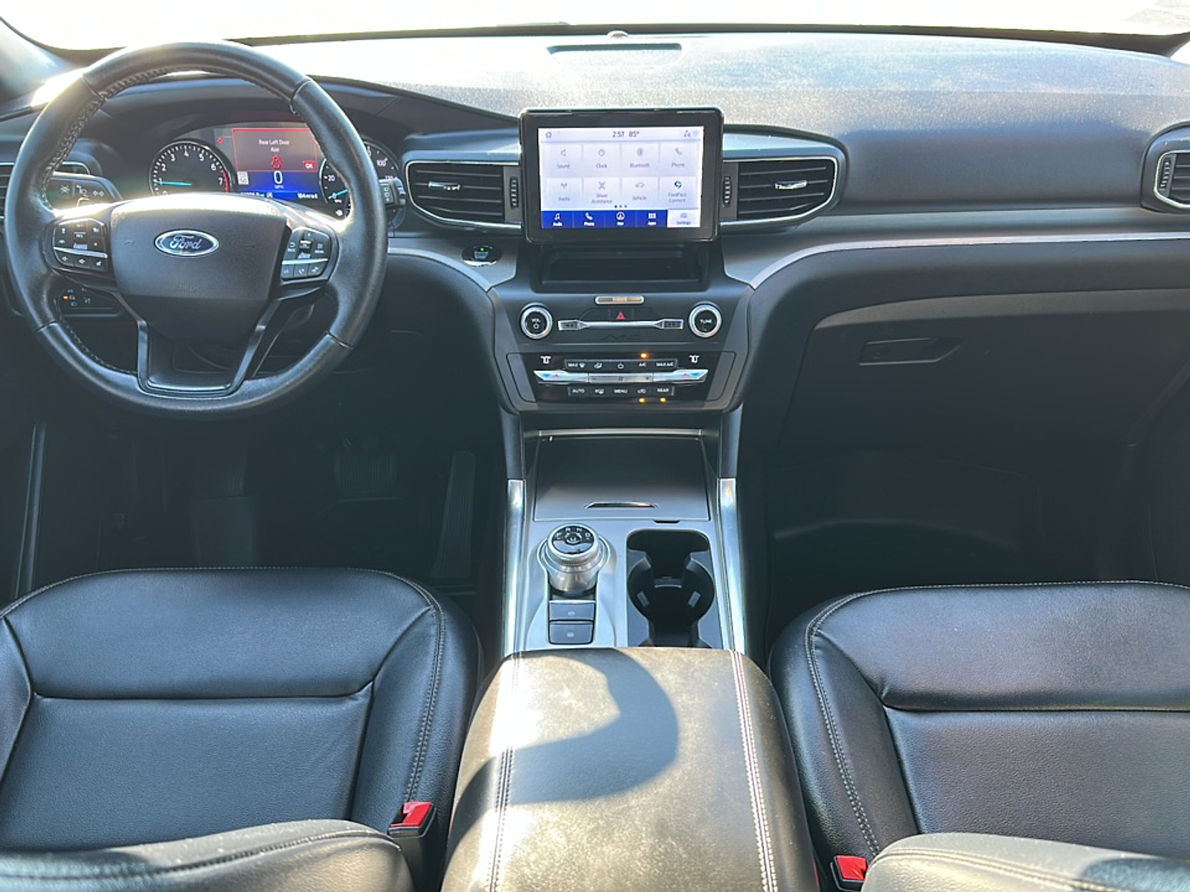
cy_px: 446
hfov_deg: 69.4
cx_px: 595
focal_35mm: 25
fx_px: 859
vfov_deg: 54.9
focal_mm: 6.86
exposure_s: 1/77
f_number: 1.78
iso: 125
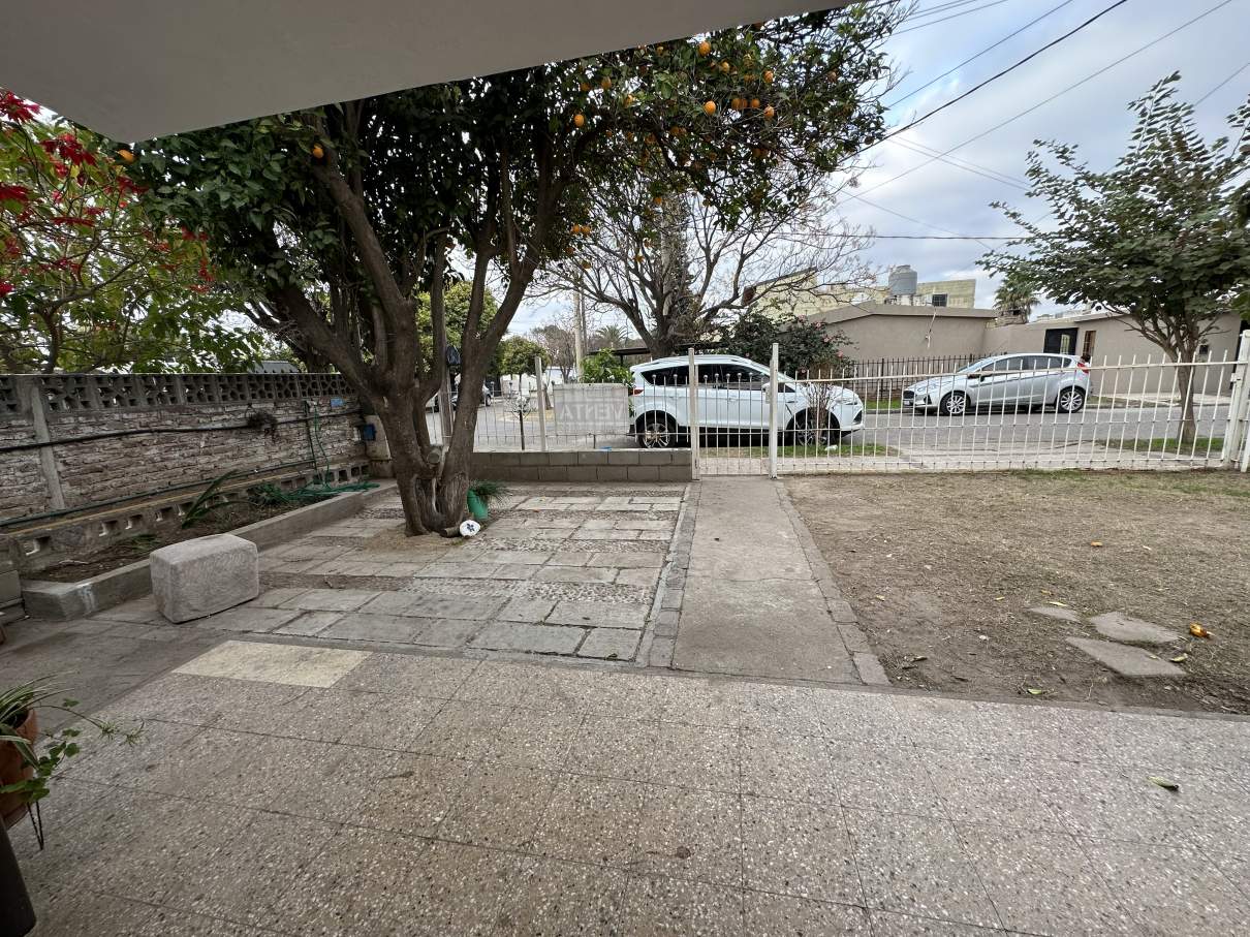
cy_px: 468
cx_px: 625
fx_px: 505
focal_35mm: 14
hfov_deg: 102.1
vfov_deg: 85.7
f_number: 2.2
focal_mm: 2.22
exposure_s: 1/200
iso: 40
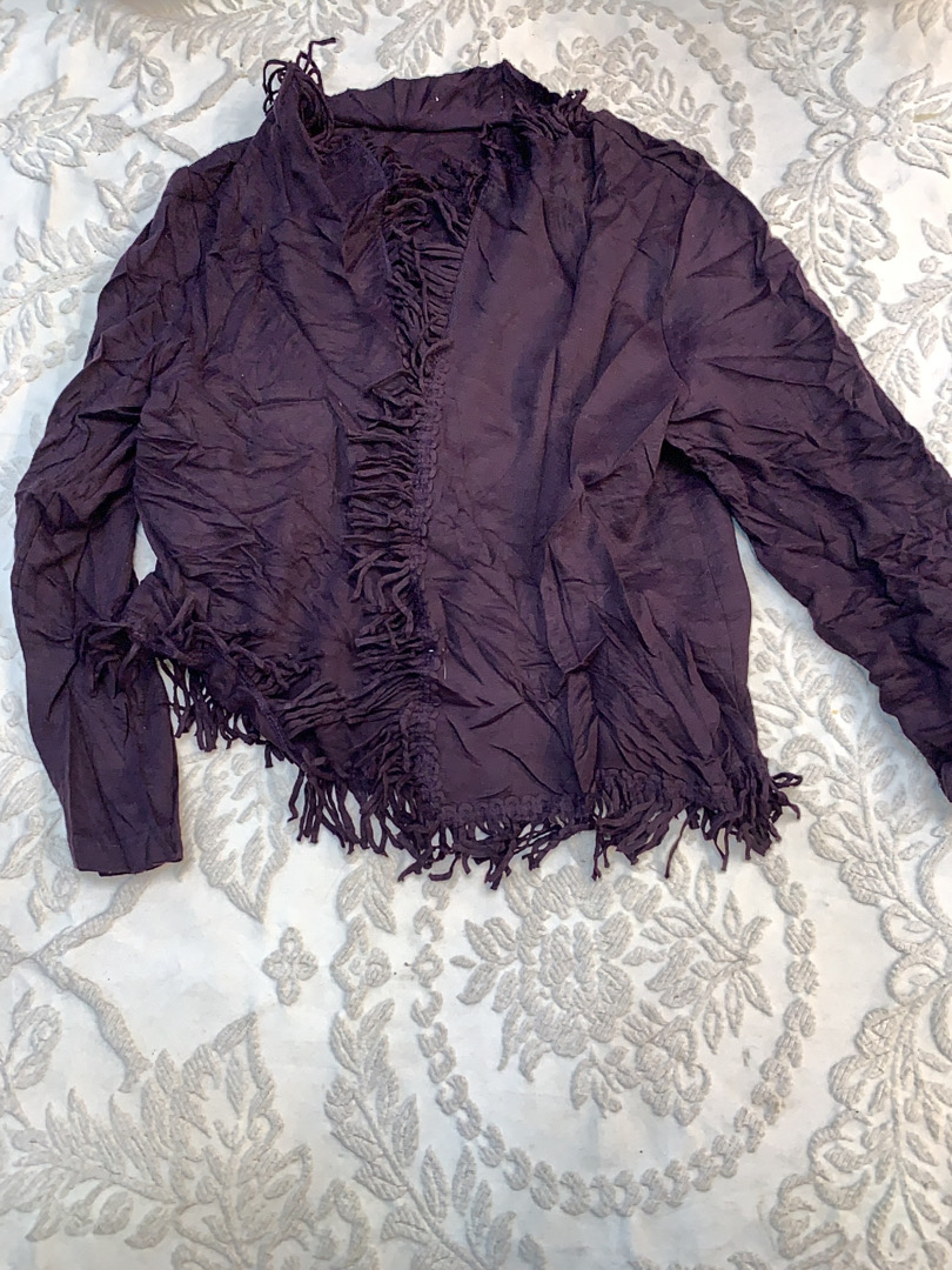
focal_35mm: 26
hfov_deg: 53.1
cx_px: 476
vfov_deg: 67.3
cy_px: 635
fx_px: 953
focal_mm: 4.25
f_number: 1.8
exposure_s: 1/100
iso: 64
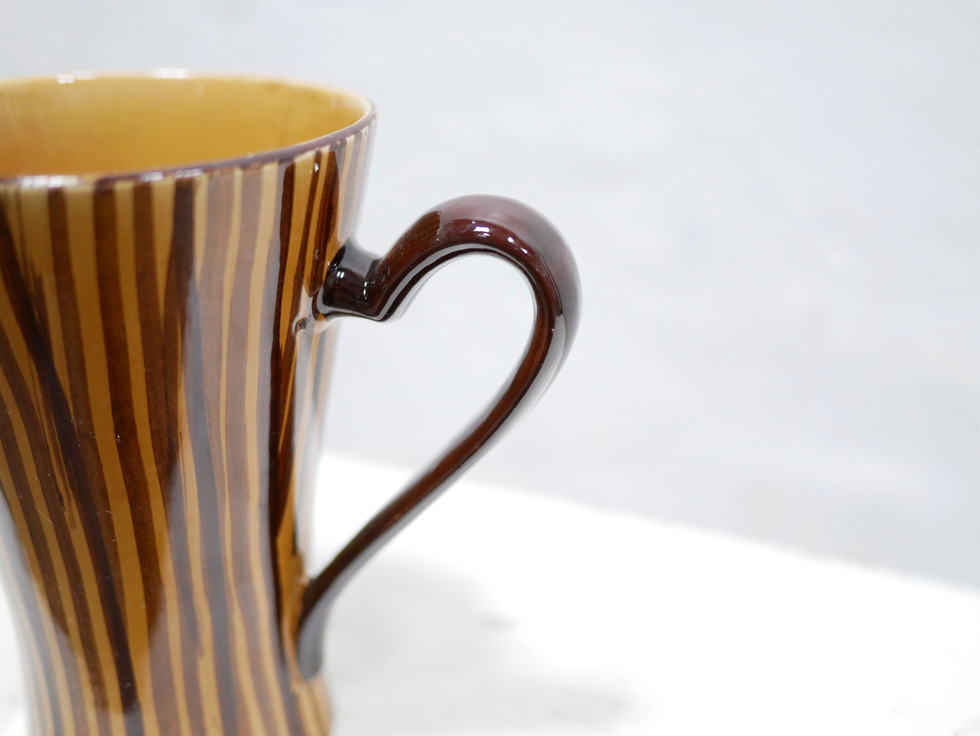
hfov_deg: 46.8
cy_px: 368
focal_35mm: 40
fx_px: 1133
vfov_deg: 36.0
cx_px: 490
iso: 1600
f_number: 1.7
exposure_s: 1/60
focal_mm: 20
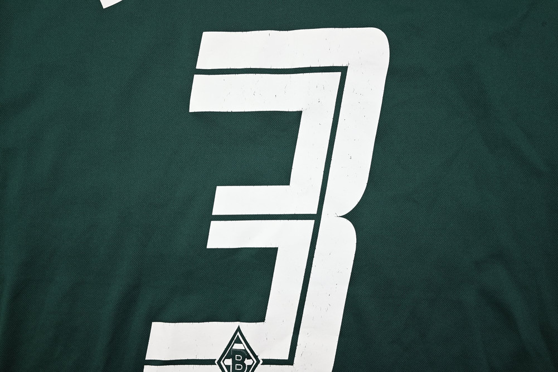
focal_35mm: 32
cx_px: 279
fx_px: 488
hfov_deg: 59.5
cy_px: 186
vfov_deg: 41.7
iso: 200
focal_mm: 31.5
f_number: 4.8
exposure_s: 1/100
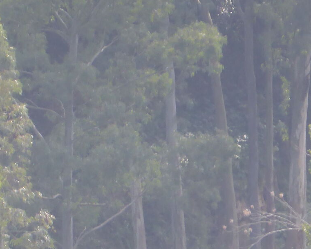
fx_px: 10936
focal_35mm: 1188
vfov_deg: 1.3
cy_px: 317
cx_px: 266
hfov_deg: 1.6
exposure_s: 1/100
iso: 125
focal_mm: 62.5
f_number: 5.9
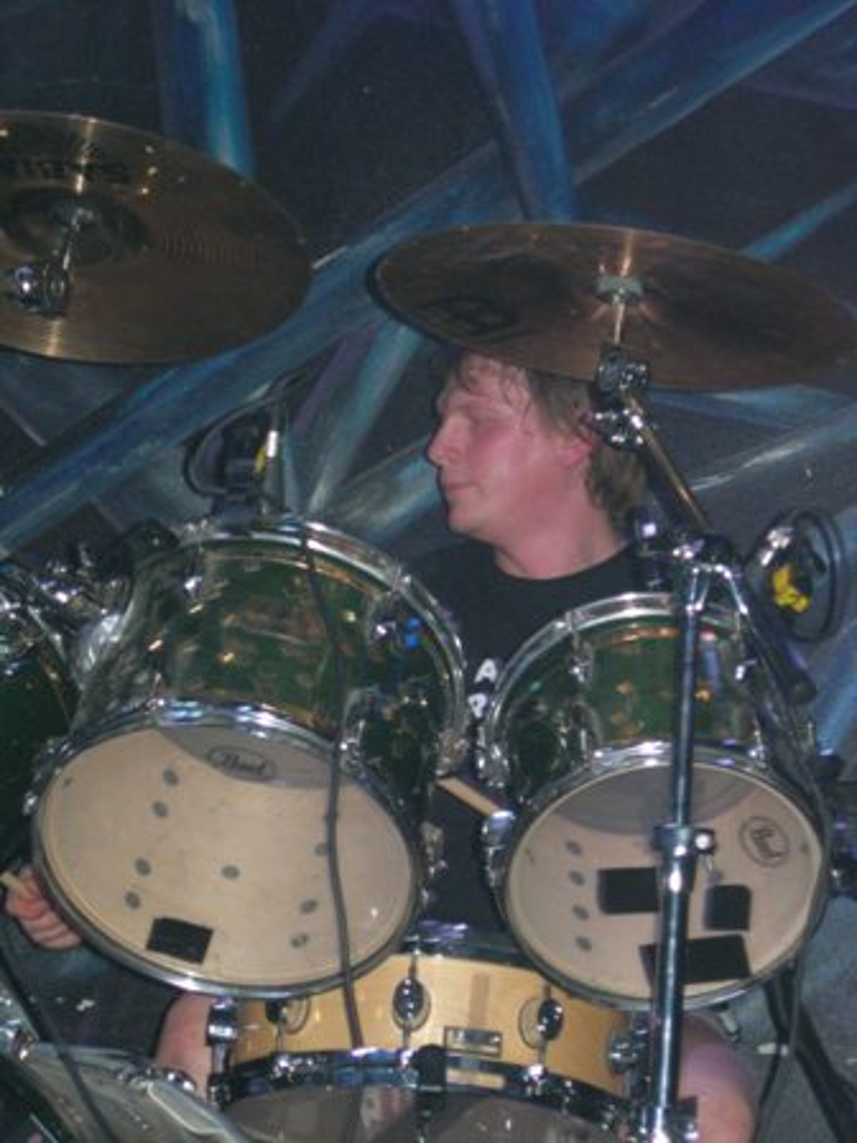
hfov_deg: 13.1
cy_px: 572
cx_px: 428
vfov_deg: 17.4
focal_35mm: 113
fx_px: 3730
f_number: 4.9
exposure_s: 1/60.1
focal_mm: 23.4
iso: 193
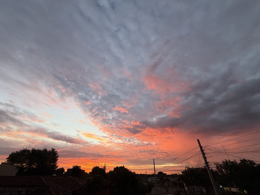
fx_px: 105
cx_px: 130
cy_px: 98
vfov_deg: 85.7
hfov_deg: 102.1
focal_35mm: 14
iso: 64
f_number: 2.2
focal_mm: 2.22
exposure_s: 1/99
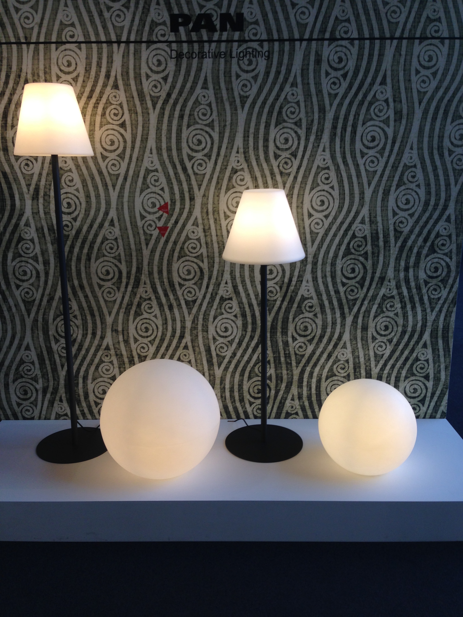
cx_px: 232
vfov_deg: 55.4
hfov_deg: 42.9
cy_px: 308
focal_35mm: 33
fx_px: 589
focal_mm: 4.12
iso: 50
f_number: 2.4
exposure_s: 1/120
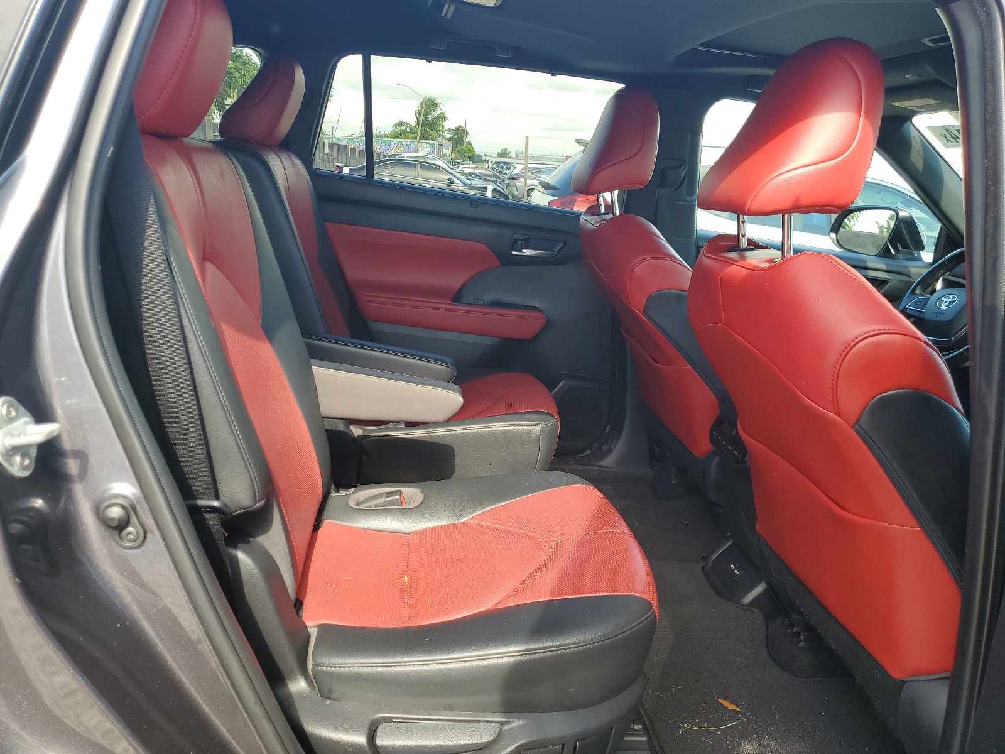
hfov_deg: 67.3
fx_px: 755
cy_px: 377
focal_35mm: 26
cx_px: 502
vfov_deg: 53.1
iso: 50
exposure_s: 1/256
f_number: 1.5
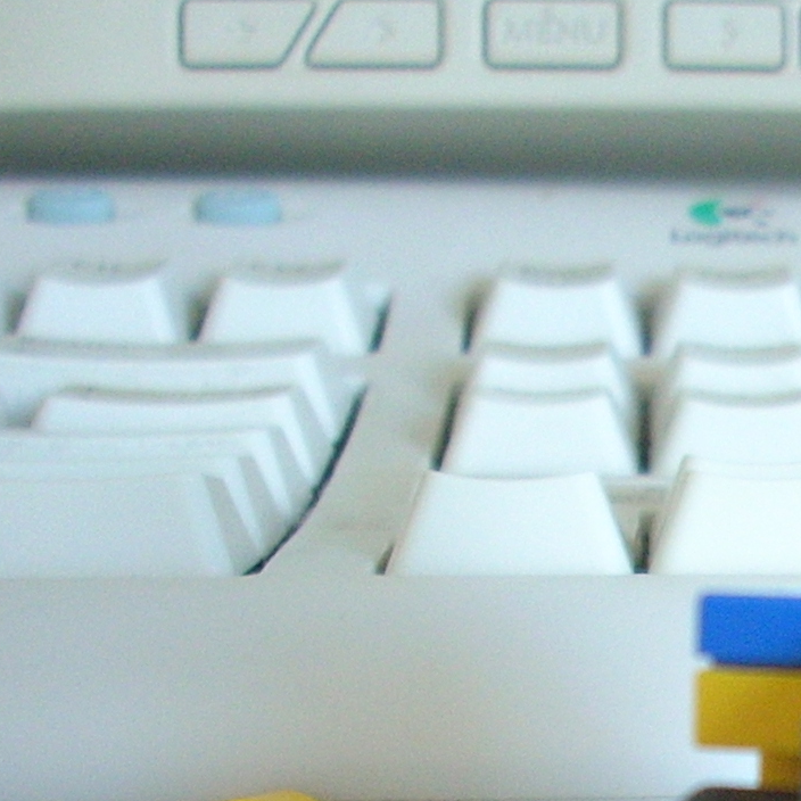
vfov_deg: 14.5
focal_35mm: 119
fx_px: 3115
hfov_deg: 13.9
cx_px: 1114
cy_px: 743
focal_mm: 6.2
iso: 200
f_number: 2.8
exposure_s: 1/14.7
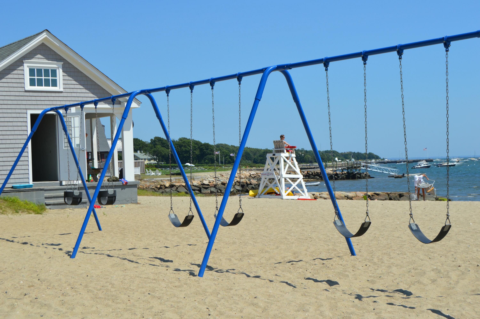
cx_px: 240
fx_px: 759
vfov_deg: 23.7
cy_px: 160
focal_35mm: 57
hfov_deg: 35.1
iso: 100
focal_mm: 38
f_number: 9
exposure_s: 1/320
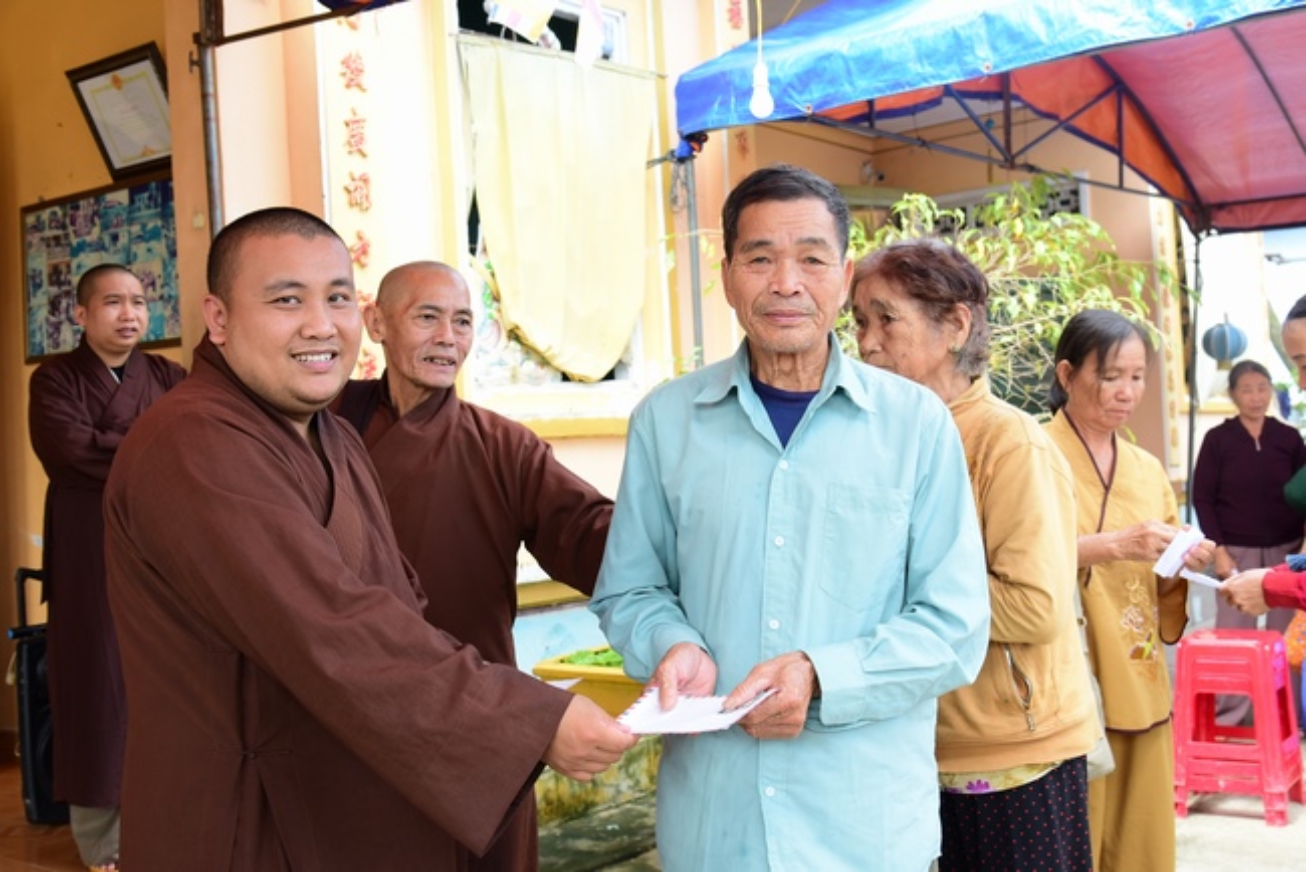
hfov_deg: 50.7
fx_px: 1379
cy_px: 436
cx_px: 653
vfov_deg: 35.1
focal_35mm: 38
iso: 500
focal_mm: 38
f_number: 6.3
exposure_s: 1/100
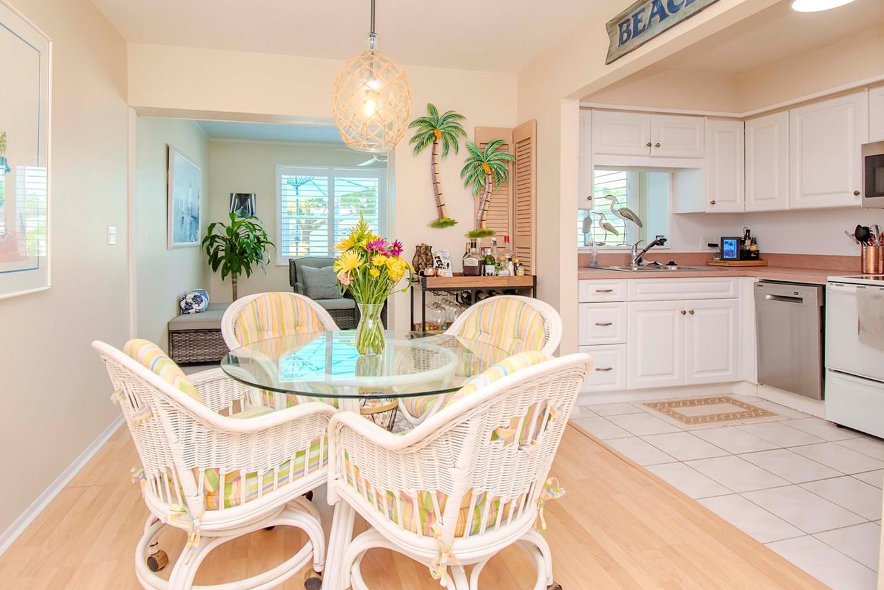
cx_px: 401
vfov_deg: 62.5
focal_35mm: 20
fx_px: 481
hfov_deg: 84.9
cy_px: 242
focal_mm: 11
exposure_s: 1/80
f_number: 7.1
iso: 640
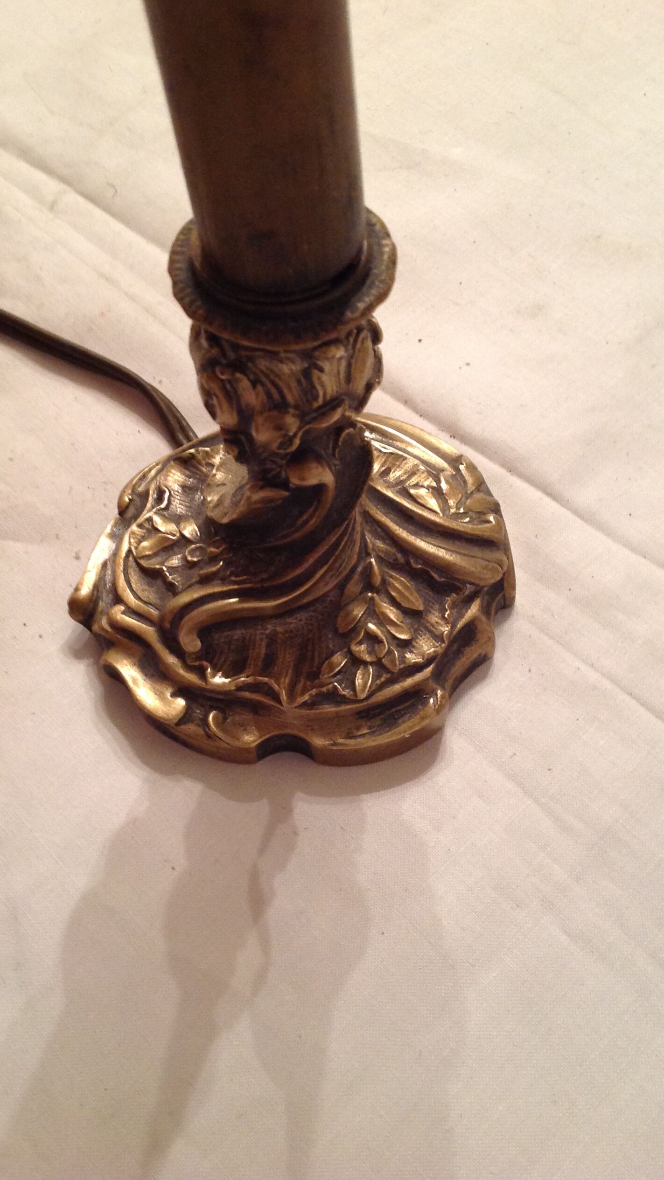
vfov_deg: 51.6
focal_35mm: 39
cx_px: 310
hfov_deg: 30.4
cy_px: 598
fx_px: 1221
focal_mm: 4.28
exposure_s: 1/15
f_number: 2.4
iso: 160
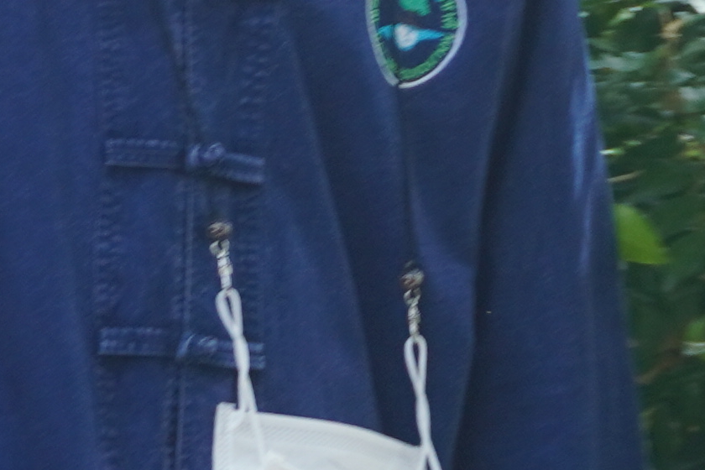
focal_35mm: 450
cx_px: -308
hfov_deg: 4.6
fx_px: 8812
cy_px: -215
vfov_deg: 3.0
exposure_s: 1/100
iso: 100
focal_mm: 42
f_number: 5.6
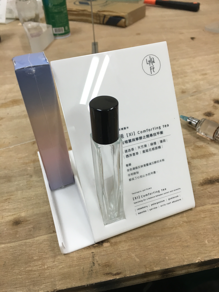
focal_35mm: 29
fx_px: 245
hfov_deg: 48.2
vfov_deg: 61.7
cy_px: 146
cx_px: 110
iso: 64
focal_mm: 4.15
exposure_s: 1/30
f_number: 2.2
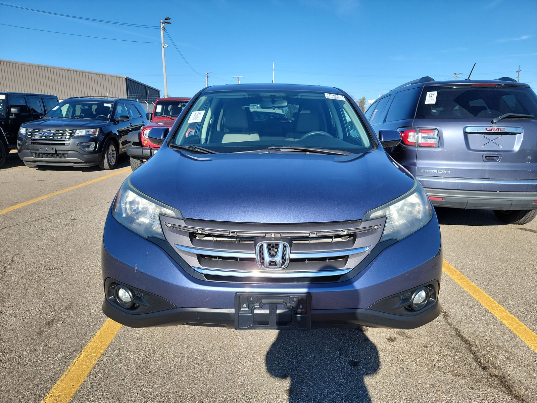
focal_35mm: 24
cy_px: 202
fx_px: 372
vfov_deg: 56.8
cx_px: 268
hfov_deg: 71.6
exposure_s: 1/779
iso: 50
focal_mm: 6.7
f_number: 1.8
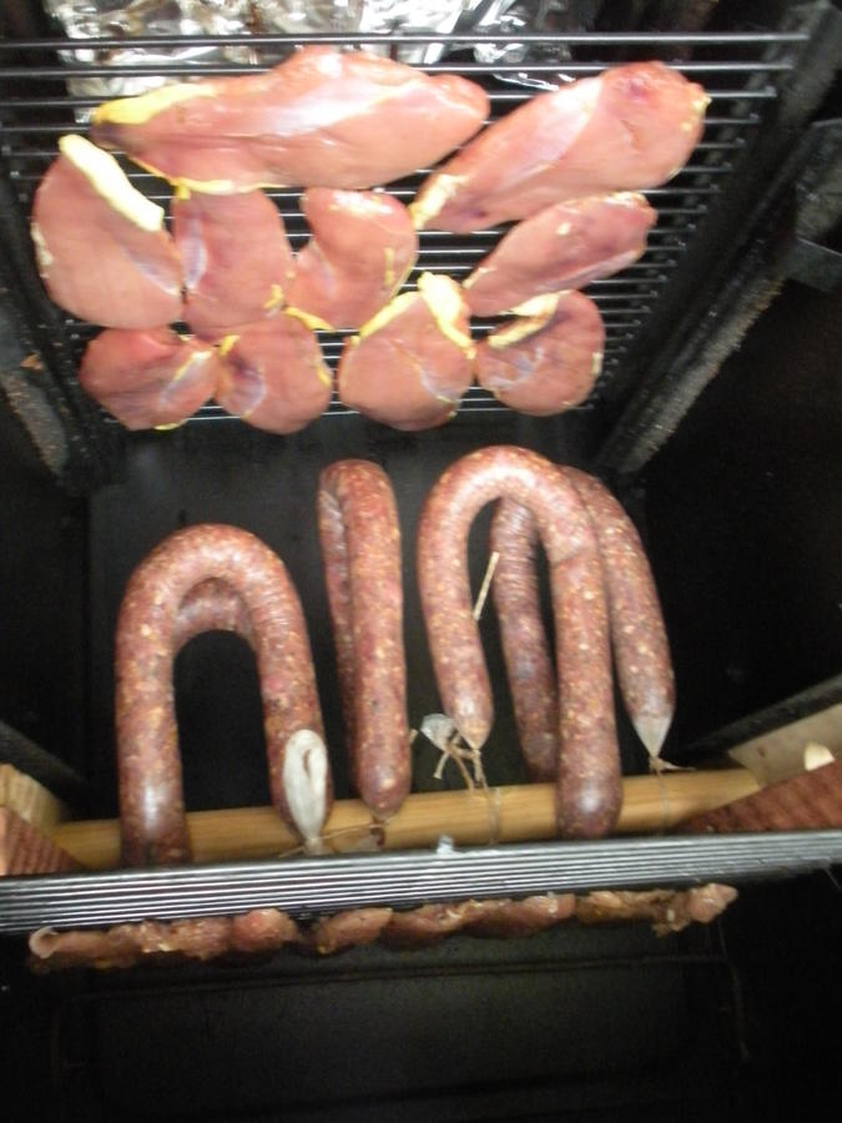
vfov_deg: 52.6
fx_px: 1135
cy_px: 562
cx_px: 421
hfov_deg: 40.7
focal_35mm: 35
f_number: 3.5
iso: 800
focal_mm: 6.3
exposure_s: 1/6.6
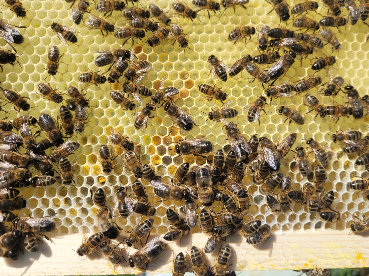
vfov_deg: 46.7
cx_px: 210
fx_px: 320
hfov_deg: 59.7
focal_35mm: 30
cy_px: 121
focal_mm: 5.4
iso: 40
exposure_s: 1/2210
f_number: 1.8
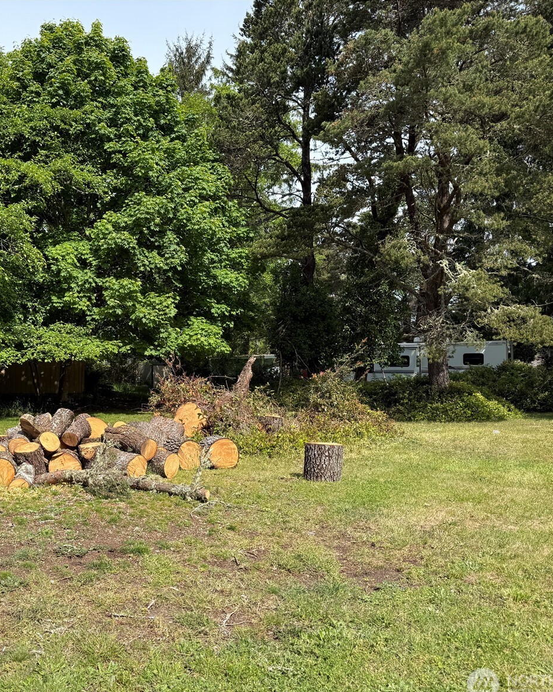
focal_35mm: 32
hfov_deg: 44.5
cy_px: 353
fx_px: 655
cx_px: 148
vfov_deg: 55.7
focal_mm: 6.76
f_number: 1.78
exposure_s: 1/2445
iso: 80
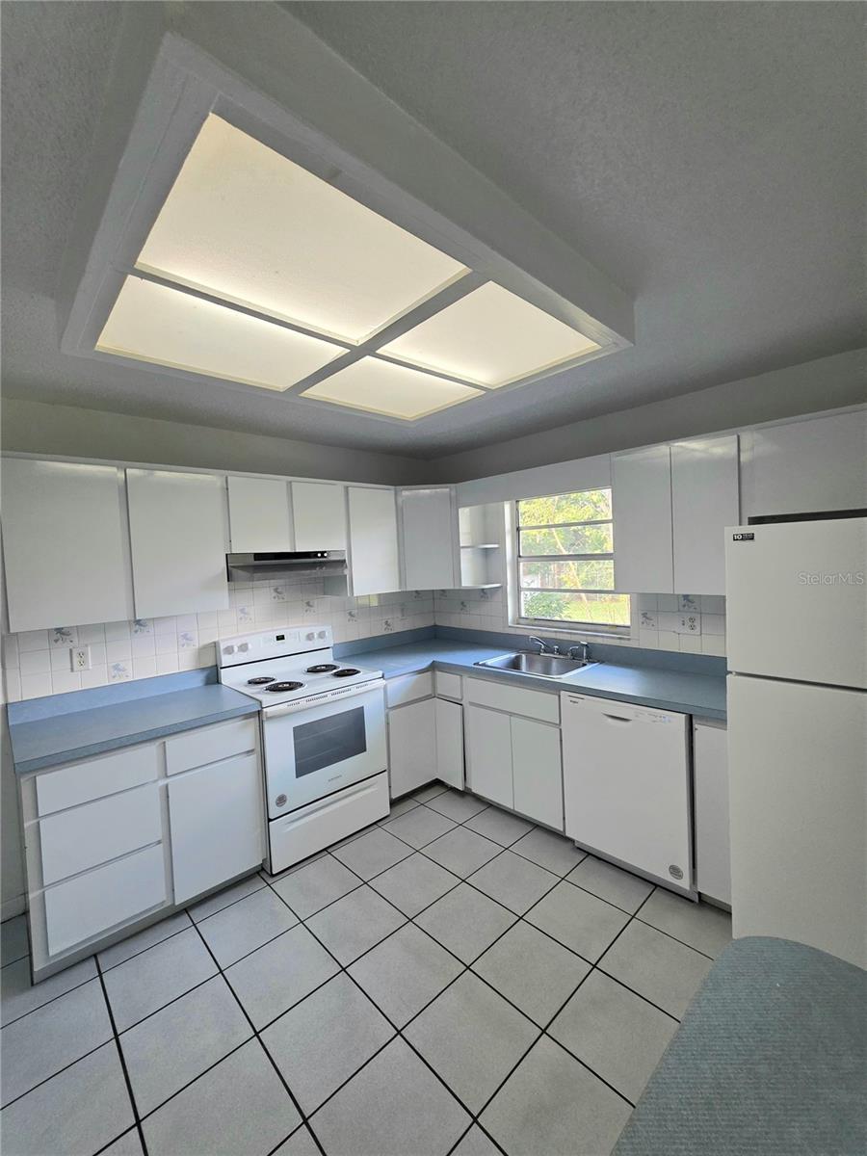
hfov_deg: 89.9
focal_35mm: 13
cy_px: 578
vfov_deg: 106.2
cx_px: 434
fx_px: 434
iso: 200
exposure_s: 1/120
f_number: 1.9
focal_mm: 2.2
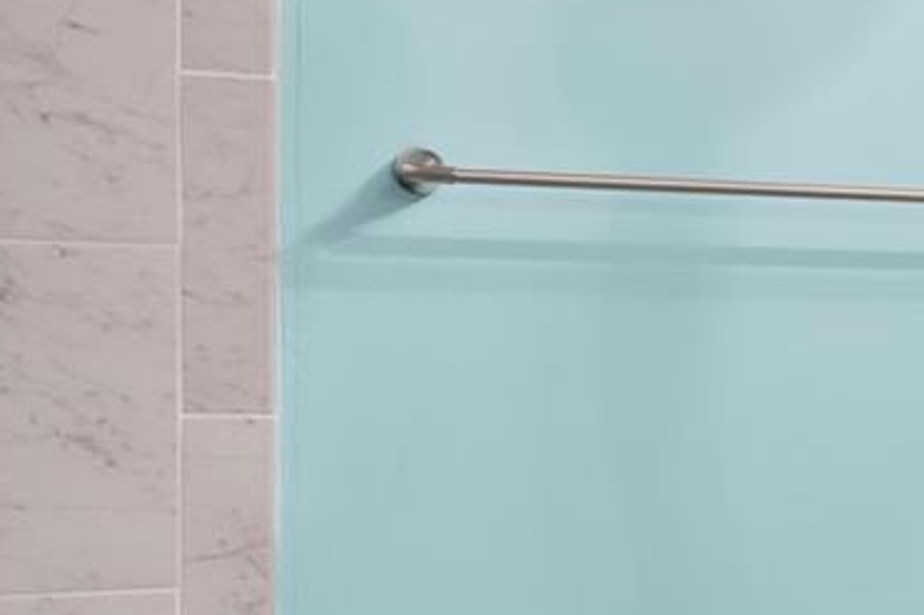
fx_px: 1770
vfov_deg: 19.7
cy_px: 376
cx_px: 1407
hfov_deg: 23.2
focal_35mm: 69
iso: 250
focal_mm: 16
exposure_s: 3.2
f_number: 9
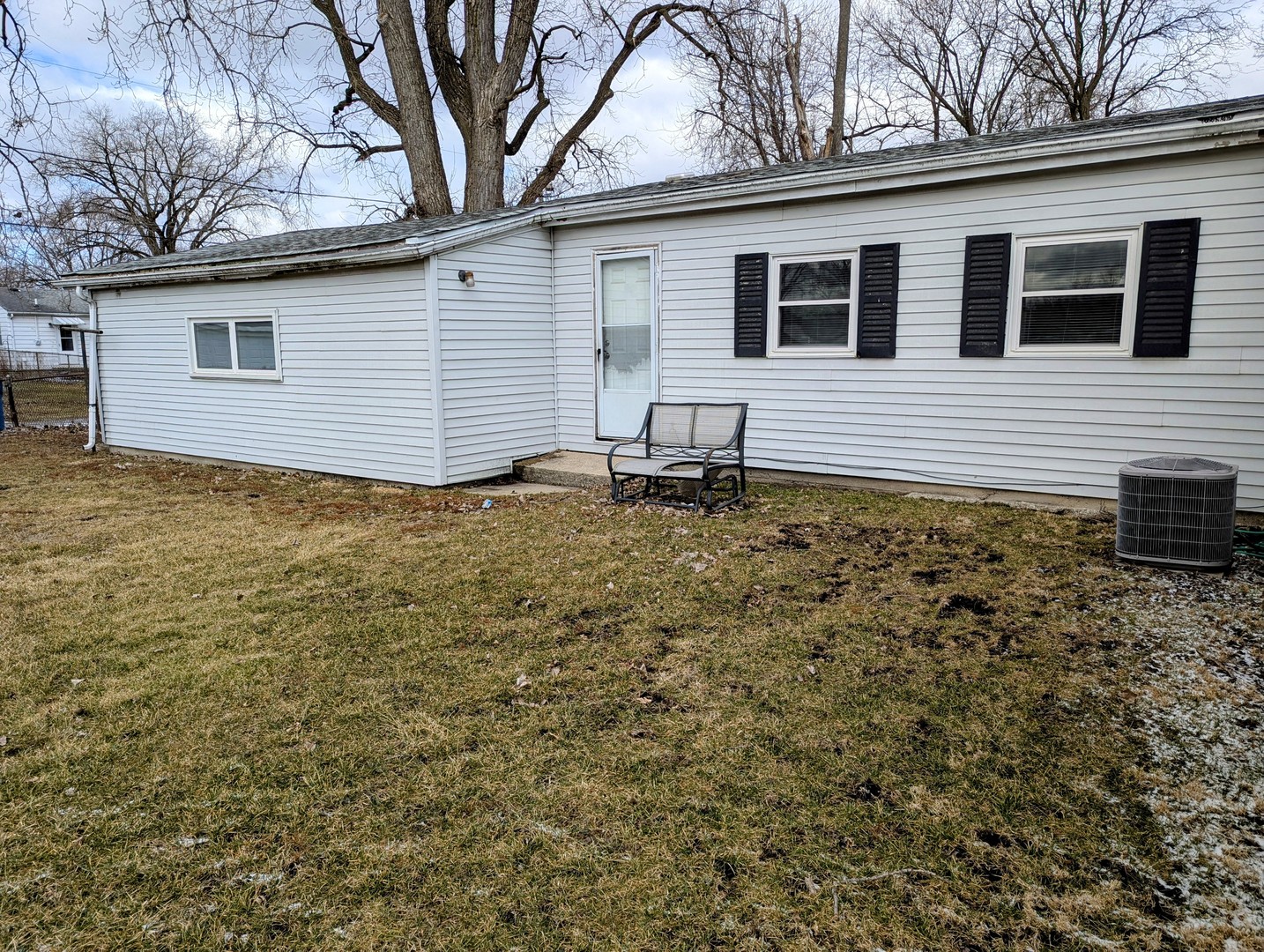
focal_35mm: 24
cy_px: 476
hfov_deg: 71.5
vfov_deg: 56.9
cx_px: 632
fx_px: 878
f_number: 1.85
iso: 47
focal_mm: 6.81
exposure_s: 1/1887
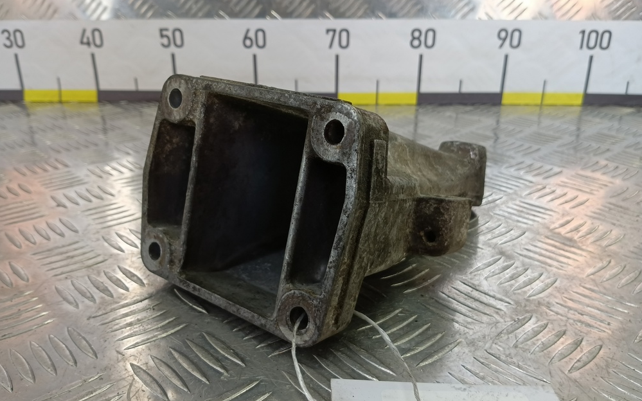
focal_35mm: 25
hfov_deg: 72.6
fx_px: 437
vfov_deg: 49.3
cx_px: 317
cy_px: 208
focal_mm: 4.11
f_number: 1.6
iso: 153
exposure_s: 1/100
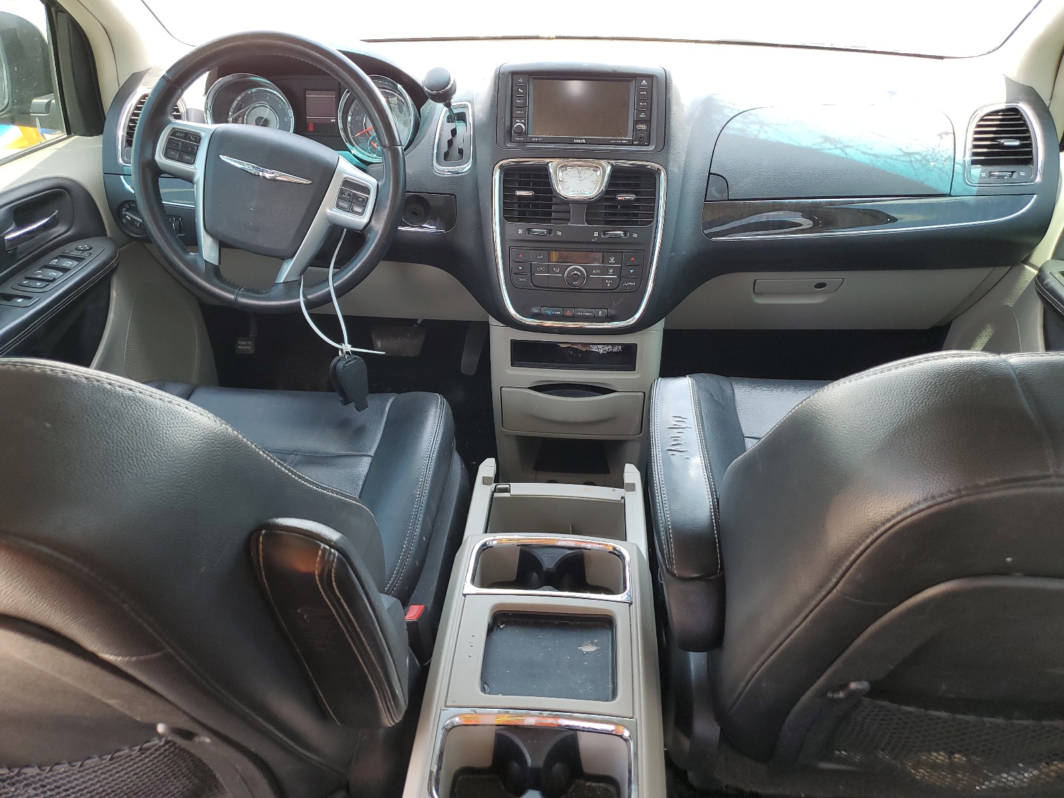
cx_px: 532
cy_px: 399
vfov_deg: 53.1
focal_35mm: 26
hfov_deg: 67.3
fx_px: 799
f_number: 1.5
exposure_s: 1/120
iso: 58
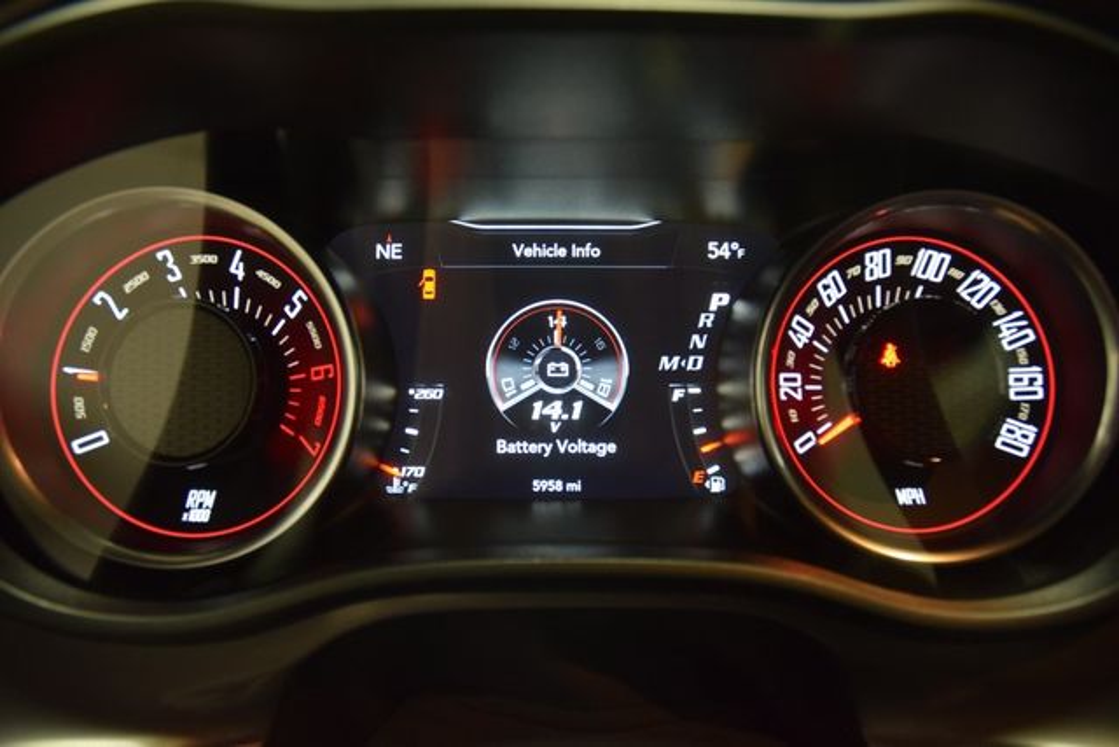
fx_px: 839
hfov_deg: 67.4
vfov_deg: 48.0
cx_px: 560
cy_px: 374
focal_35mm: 27
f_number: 3.5
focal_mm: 18
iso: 1400
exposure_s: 1/60
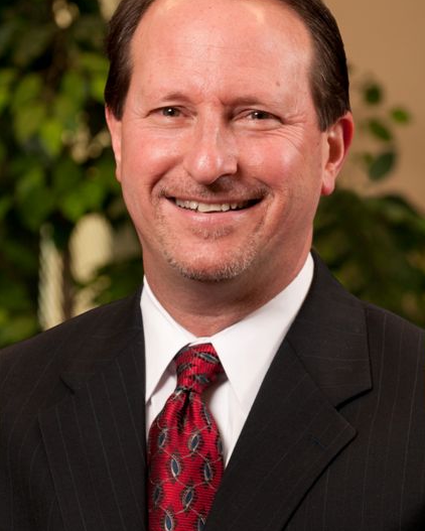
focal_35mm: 239
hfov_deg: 6.5
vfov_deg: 8.1
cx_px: 212
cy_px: 236
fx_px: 3756
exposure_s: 1/125
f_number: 6.3
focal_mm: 140
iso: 400
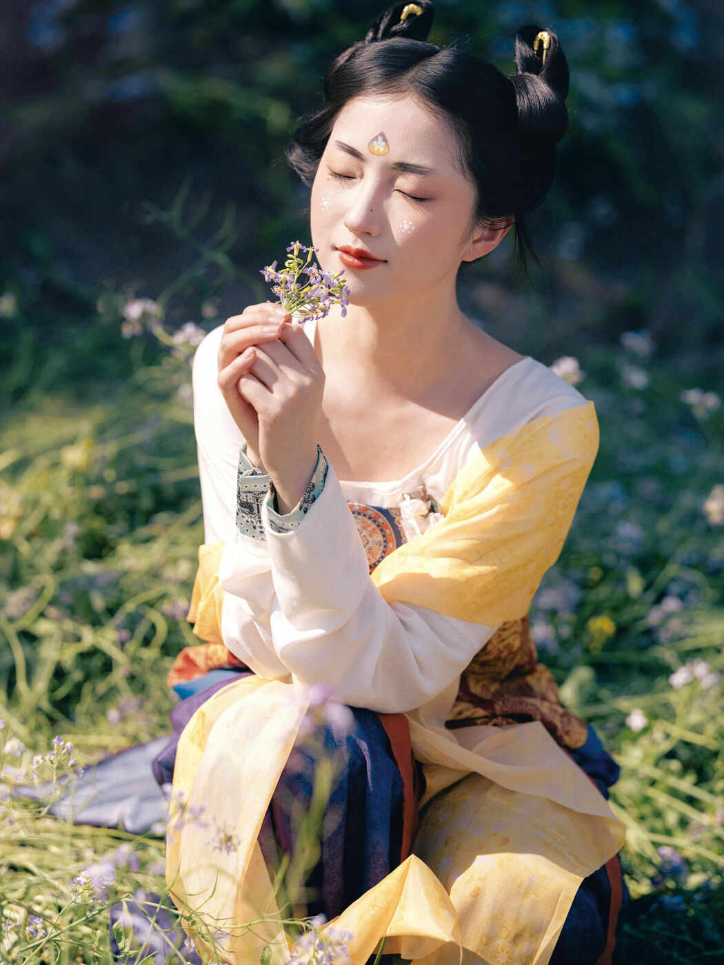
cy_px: 482
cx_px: 362
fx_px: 2426
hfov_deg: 17.0
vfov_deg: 22.5
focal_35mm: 87
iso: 250
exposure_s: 1/1600
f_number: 3.6
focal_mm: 110
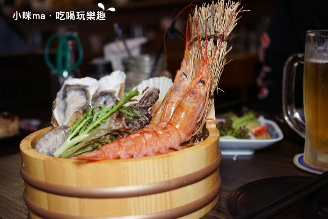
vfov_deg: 31.9
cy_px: 110
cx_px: 164
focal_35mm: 42
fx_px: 383
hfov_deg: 46.4
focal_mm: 42
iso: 2500
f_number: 4.5
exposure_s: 1/60
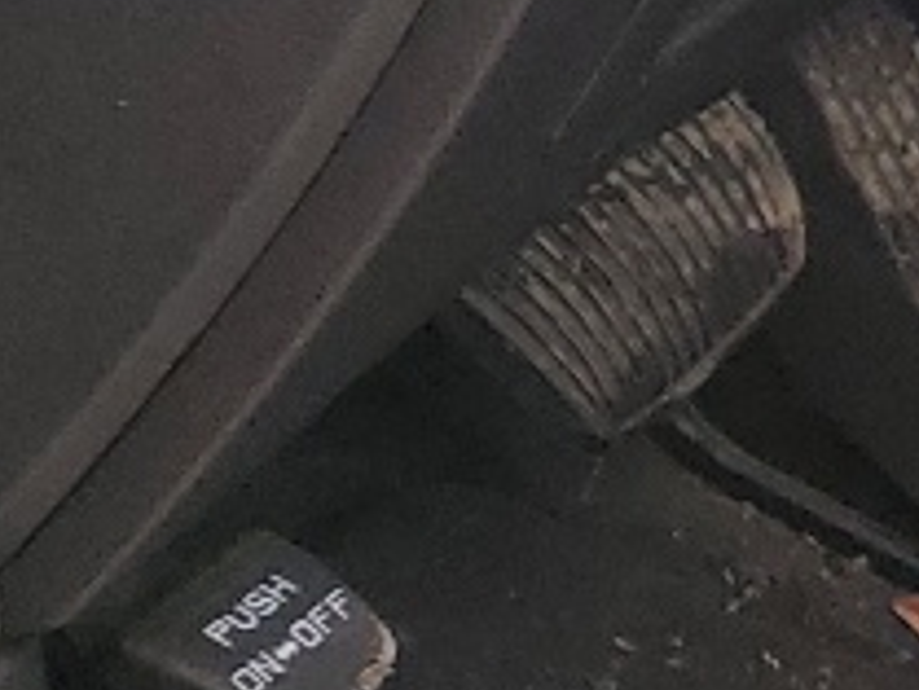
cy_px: -703
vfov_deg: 7.2
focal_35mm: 199
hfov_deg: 7.6
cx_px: 3443
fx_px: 5286
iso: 50
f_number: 1.5
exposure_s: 1/238
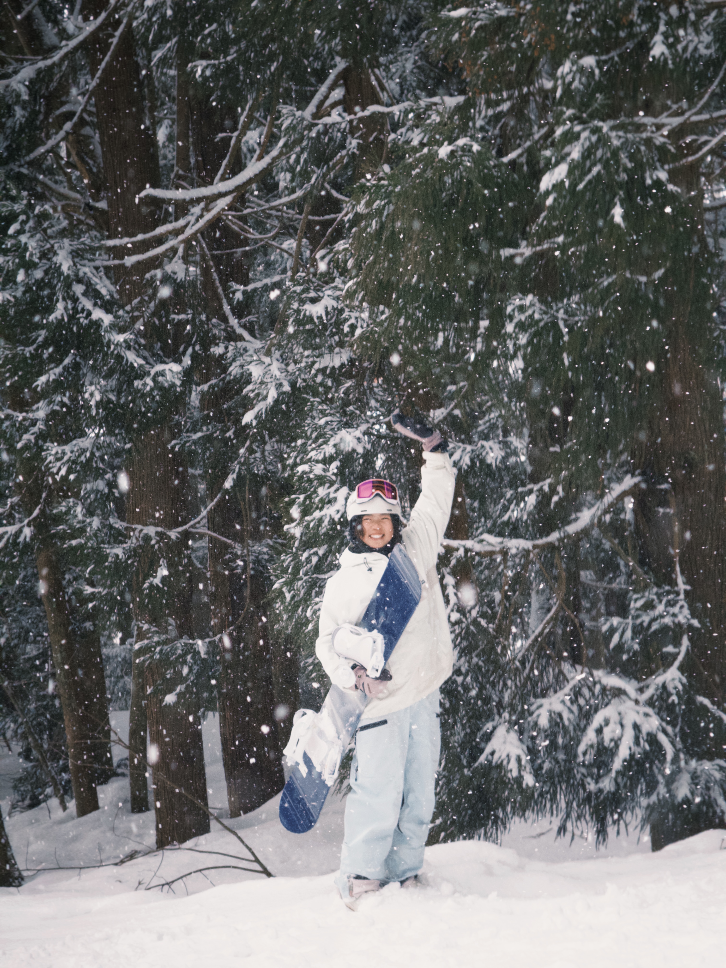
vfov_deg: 16.4
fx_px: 3356
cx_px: 363
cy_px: 484
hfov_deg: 12.3
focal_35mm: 120
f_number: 2.8
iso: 40
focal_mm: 15.66
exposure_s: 1/214
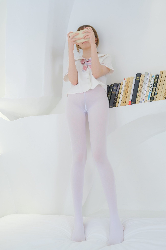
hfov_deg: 47.9
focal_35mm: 27
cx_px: 83
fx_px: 187
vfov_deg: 67.4
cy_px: 125
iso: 160
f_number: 4
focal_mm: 18
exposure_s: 1/60
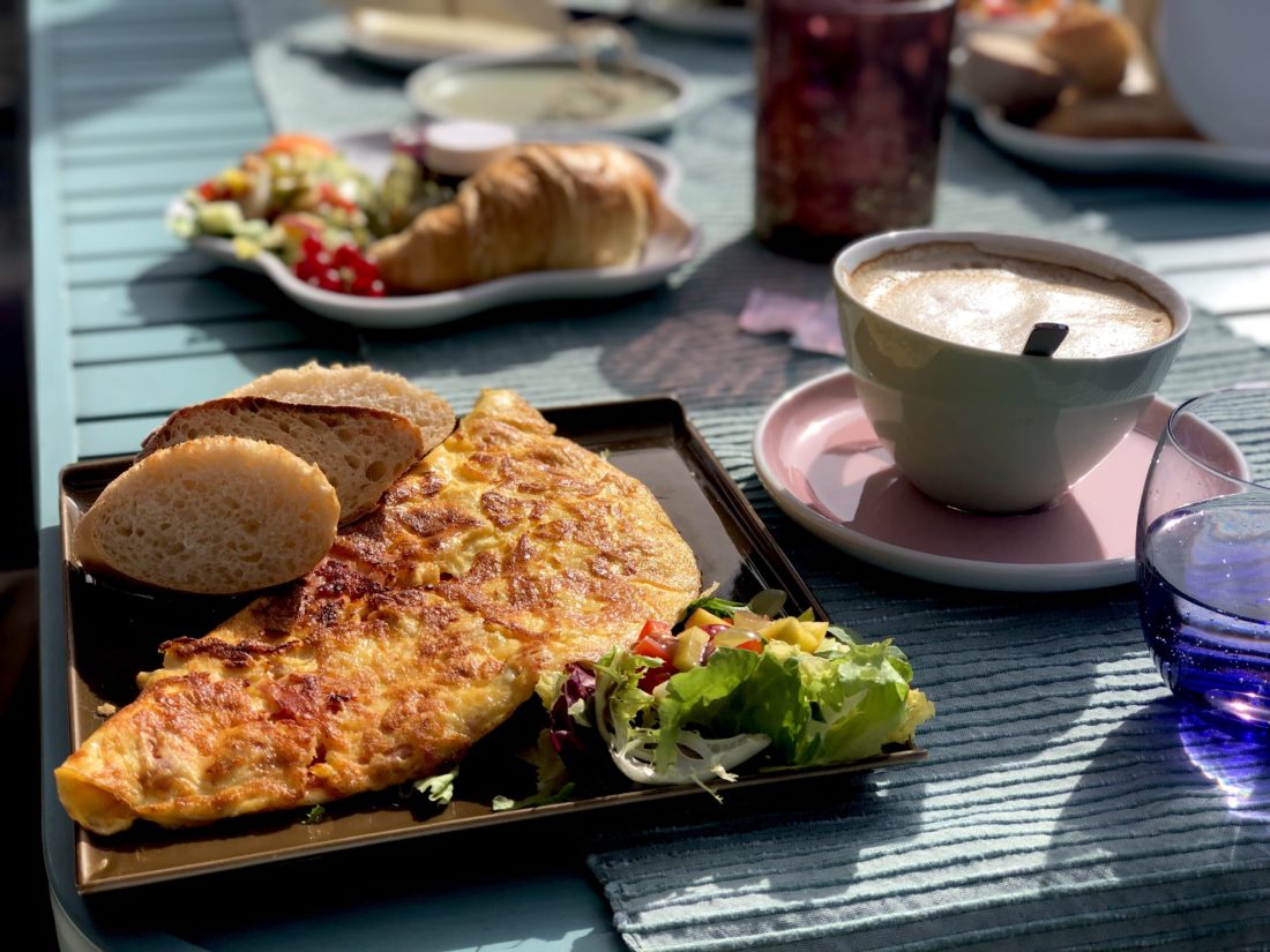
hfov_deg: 33.8
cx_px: 635
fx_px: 2091
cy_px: 476
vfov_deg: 25.7
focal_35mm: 57
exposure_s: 1/727
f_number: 2.8
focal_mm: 6.6
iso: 20
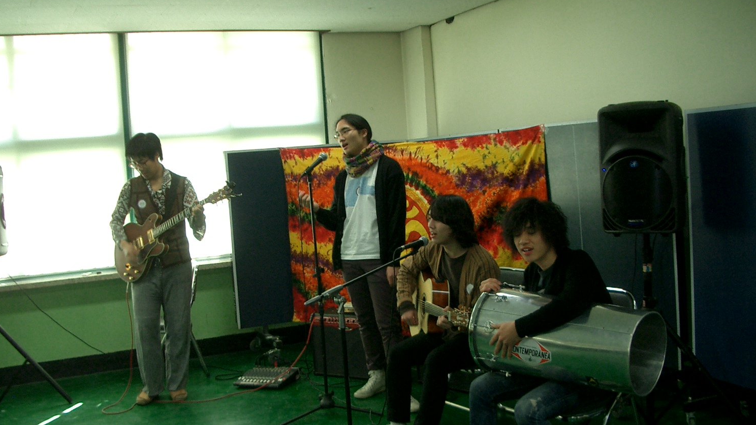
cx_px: 352
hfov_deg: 49.4
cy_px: 266
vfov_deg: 28.9
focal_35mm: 41
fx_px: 822
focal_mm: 5.8
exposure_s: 1/40
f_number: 2.6
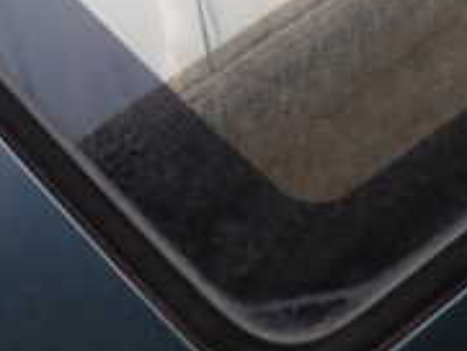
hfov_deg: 23.5
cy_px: -49
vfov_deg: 17.1
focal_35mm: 83
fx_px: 1120
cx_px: 258
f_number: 2
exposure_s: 1/100
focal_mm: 4.5
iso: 100
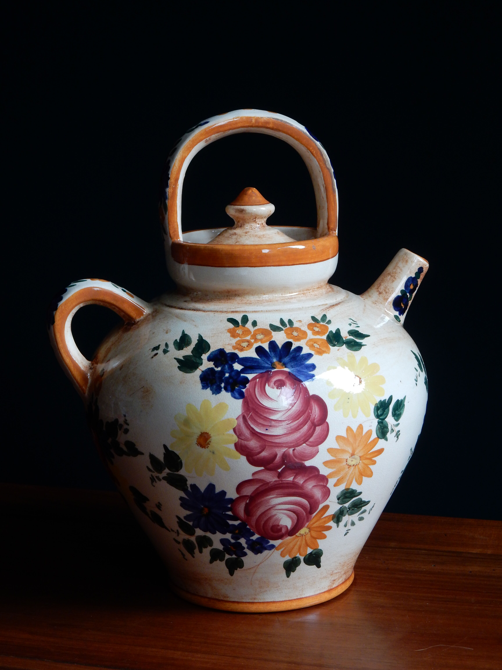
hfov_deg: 20.7
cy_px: 335
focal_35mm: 71
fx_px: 1373
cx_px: 251
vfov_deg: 27.4
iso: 180
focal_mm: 12.6
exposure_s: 1/50
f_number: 4.8
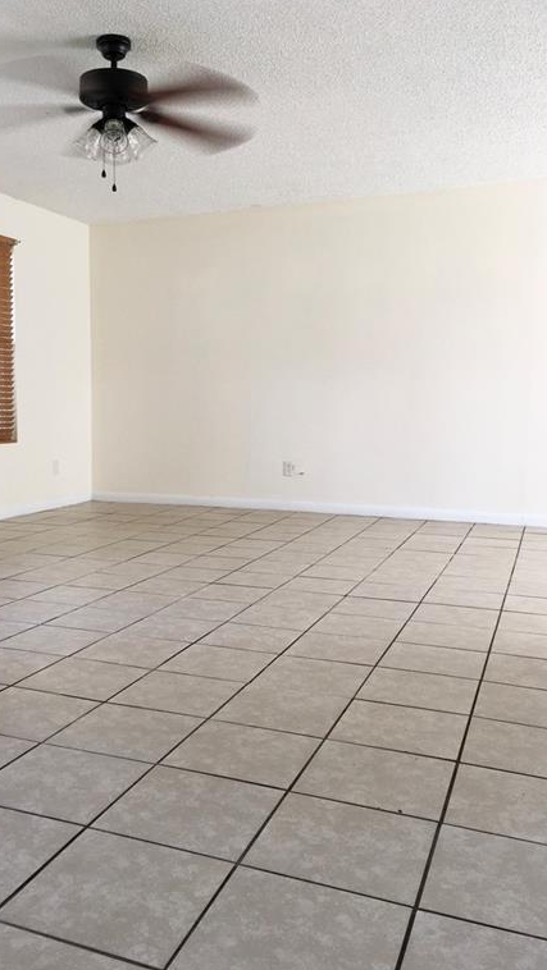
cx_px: 190
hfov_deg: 36.4
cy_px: 482
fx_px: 824
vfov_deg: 61.0
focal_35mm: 32
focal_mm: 4.15
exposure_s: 1/30
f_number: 2.2
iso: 32
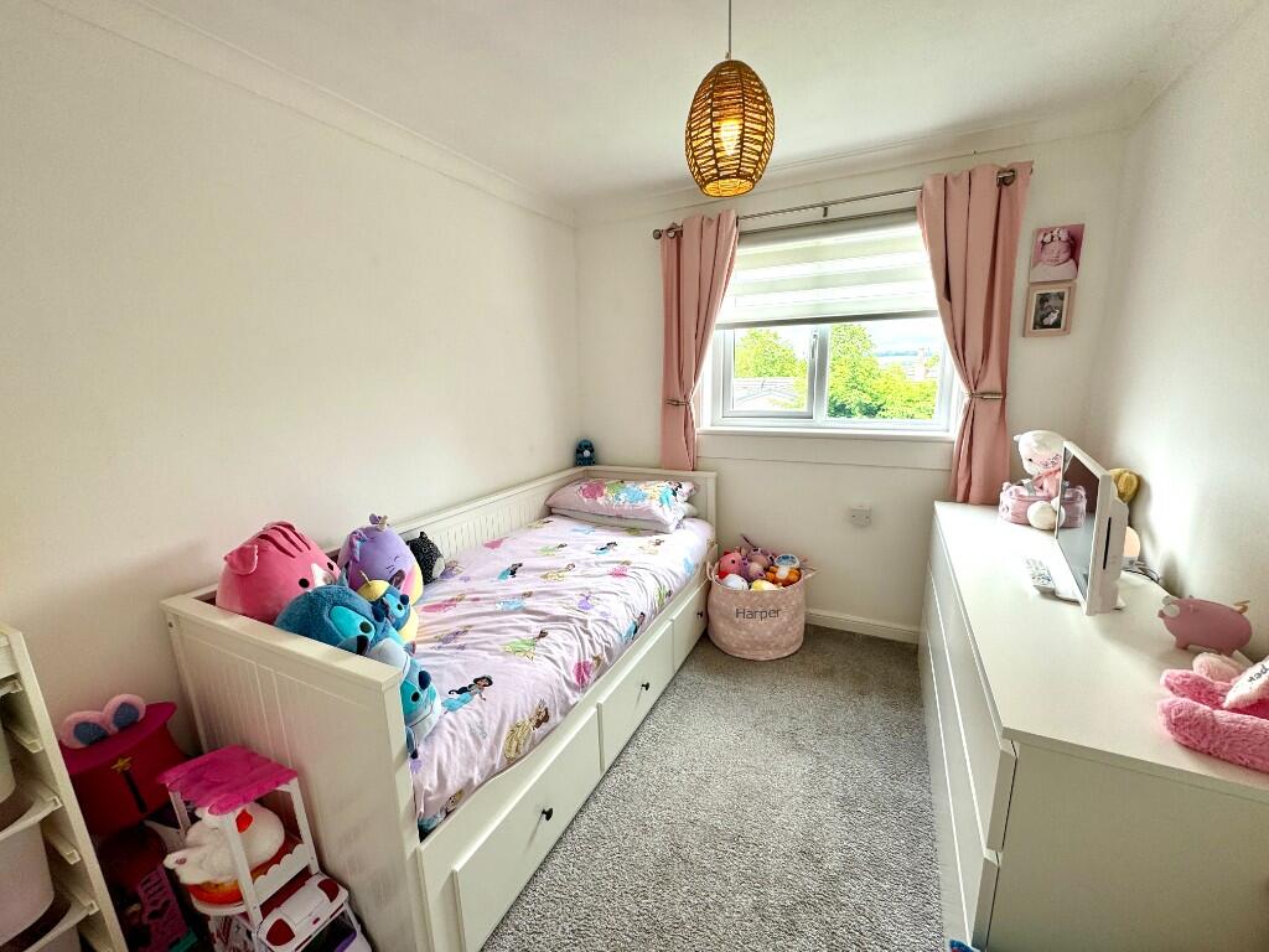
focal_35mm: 14
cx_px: 634
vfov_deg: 85.7
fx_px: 513
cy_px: 476
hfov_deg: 102.1
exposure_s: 1/115
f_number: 2.2
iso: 40
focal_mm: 2.22
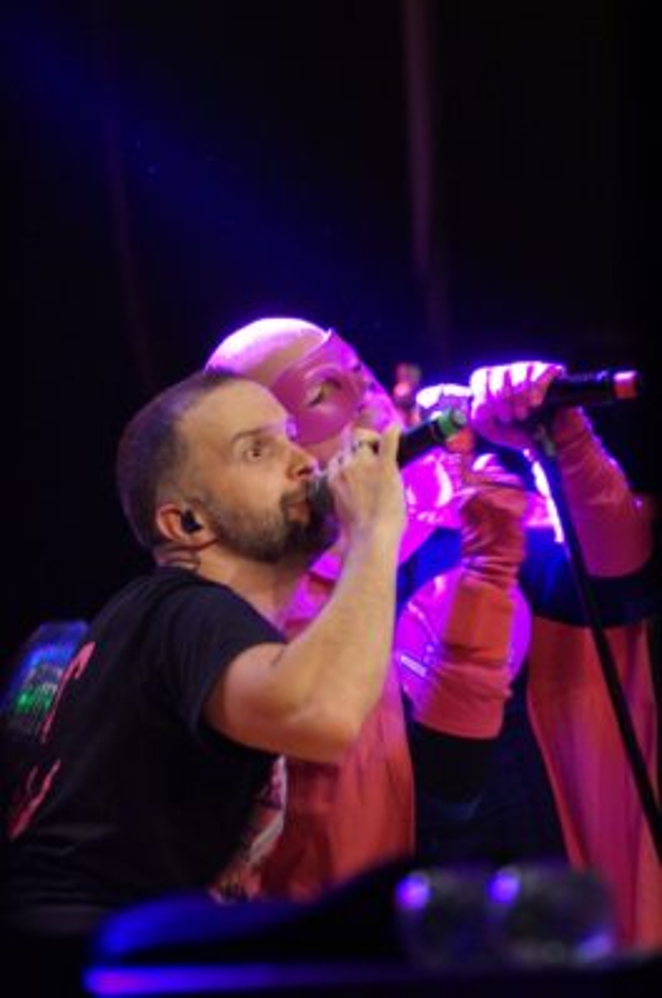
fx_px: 8303
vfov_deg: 6.9
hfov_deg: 4.6
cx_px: 331
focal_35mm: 300
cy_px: 499
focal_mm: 200
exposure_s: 1/100
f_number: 4.5
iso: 3200
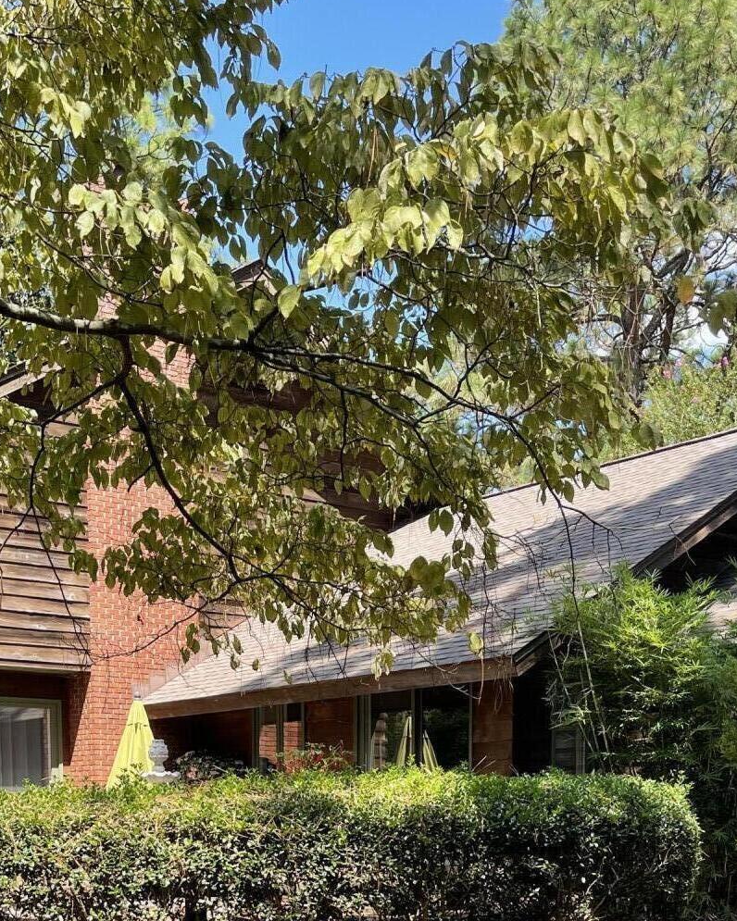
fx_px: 1391
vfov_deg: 33.8
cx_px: 309
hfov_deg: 29.6
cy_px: 899
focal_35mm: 51
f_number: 1.6
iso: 32
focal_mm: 5.1
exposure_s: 1/501
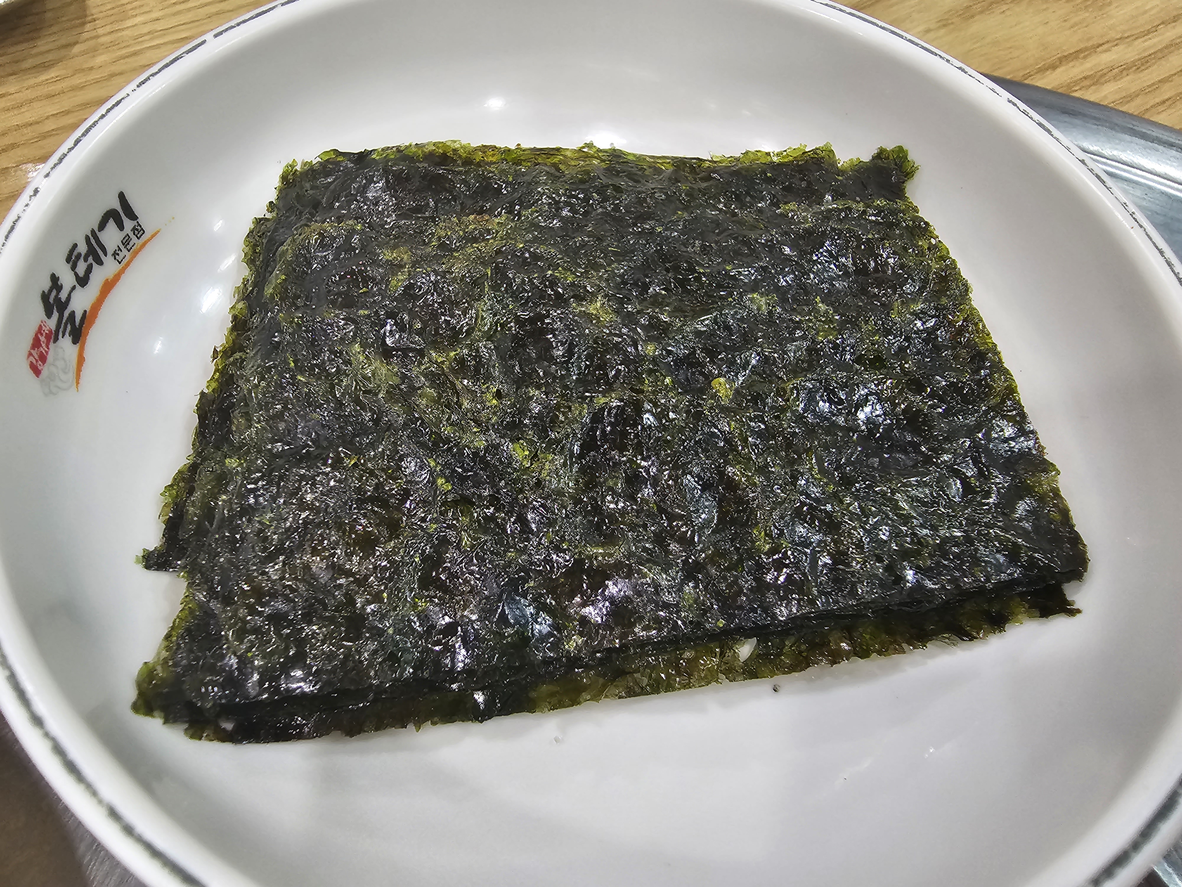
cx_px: 591
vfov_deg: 89.9
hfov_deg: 106.2
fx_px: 444
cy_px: 444
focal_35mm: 13
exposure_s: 1/60
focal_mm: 2.2
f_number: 2.2
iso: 200
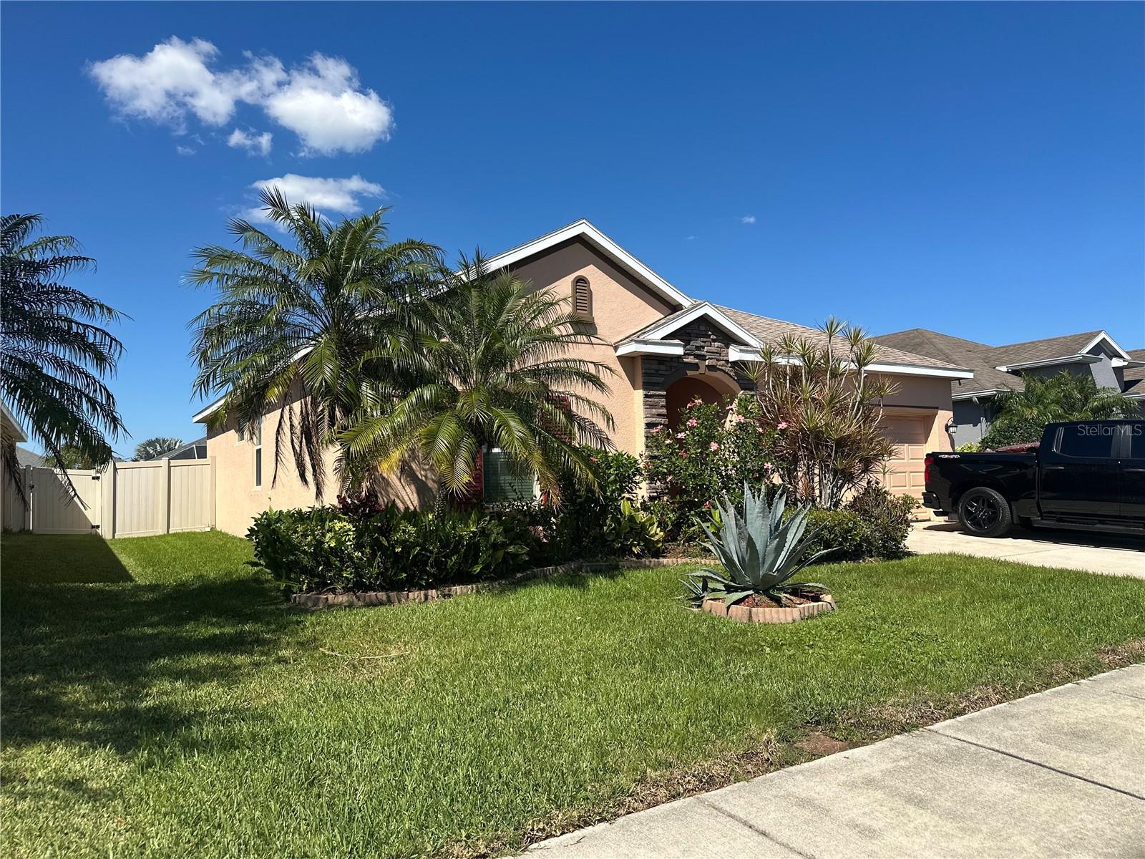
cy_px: 430
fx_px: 794
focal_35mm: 24
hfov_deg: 71.6
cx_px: 572
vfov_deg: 56.8
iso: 80
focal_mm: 6.86
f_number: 1.78
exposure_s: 1/5000
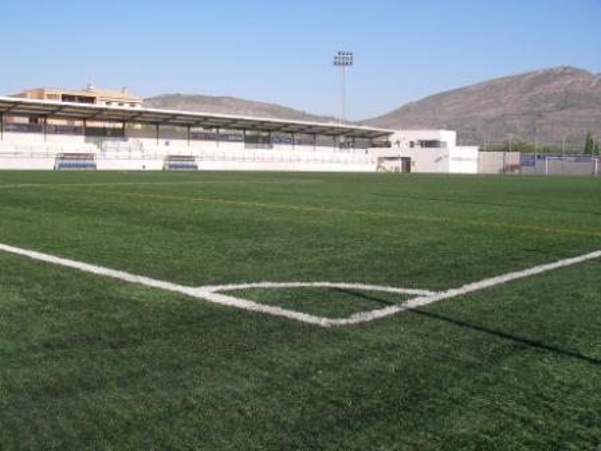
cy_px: 226
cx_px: 300
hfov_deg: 49.0
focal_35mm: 38
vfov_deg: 37.7
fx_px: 660
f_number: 6.6
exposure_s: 1/230
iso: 50
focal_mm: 6.3
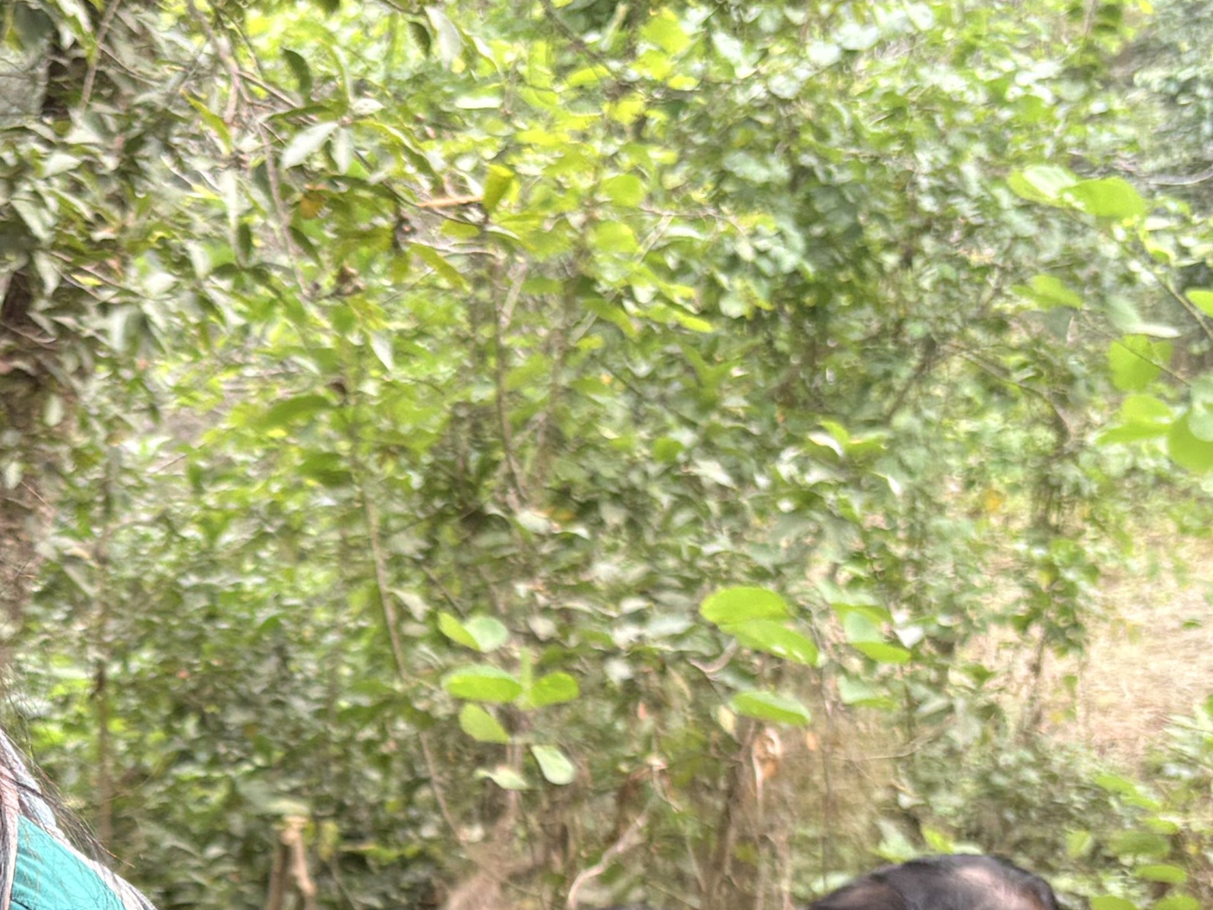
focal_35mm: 93
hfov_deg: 20.3
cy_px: 1018
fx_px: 3259
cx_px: -48
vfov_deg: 15.4
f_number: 1.6
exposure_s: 1/122
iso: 32
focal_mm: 5.96
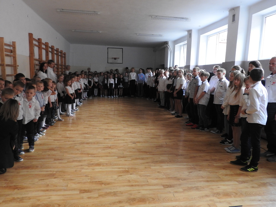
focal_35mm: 28
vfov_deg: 49.7
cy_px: 104
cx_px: 138
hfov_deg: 63.4
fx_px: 223
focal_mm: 5
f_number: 3.5
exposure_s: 1/30
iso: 360
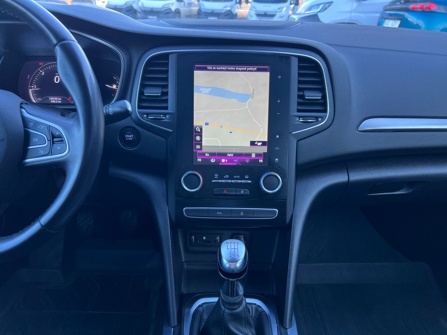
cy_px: 168
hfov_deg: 67.3
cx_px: 224
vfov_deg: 53.1
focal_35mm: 26
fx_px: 336
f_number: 1.5
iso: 64
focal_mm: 5.7
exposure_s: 1/110
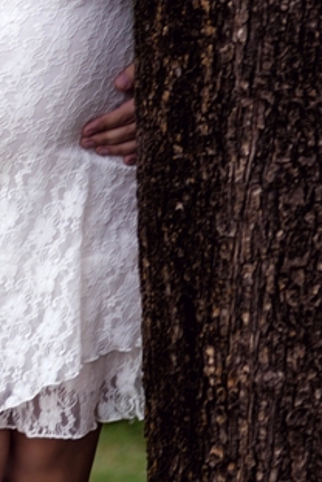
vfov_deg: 4.3
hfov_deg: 2.9
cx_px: -149
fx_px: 6385
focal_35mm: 477
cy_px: -73
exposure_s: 1/125
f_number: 2.8
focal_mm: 145
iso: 100
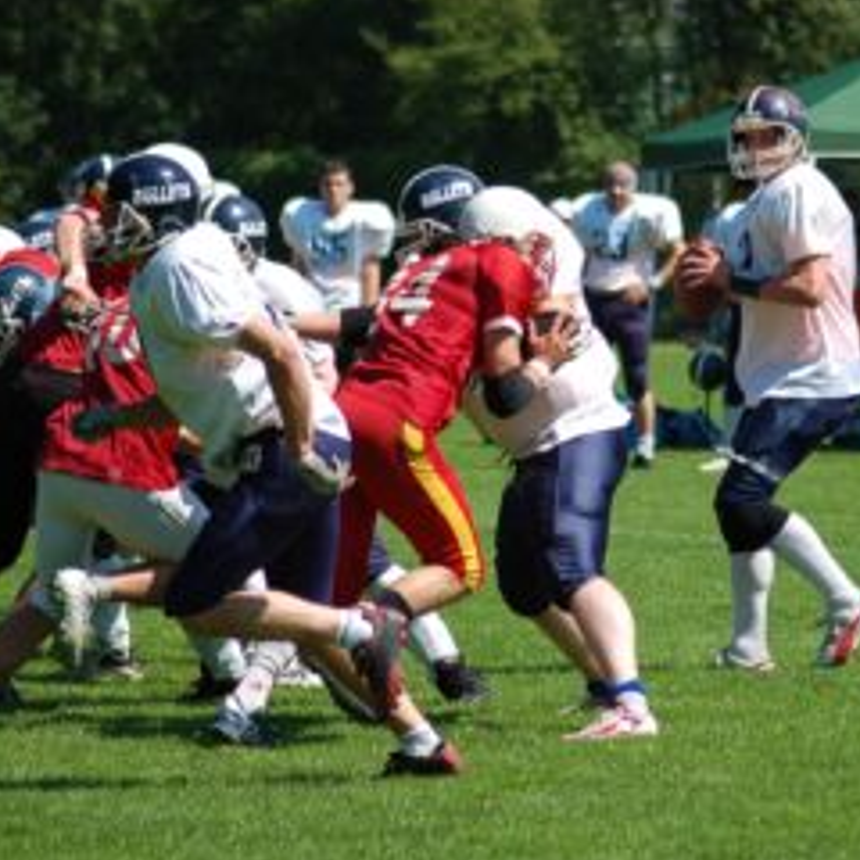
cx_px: 568
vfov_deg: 5.4
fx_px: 9129
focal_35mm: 325
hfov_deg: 5.4
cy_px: 383
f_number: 5
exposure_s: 1/1250
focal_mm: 135
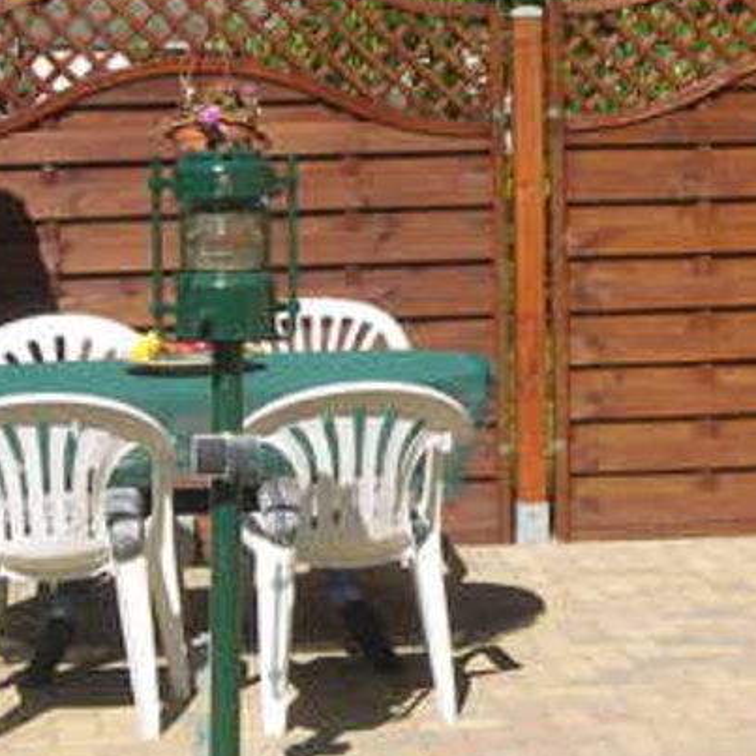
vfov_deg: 13.5
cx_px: 401
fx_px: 3187
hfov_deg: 13.5
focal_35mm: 129
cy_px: 516
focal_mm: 10.4
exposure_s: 1/640
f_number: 3.6
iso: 50
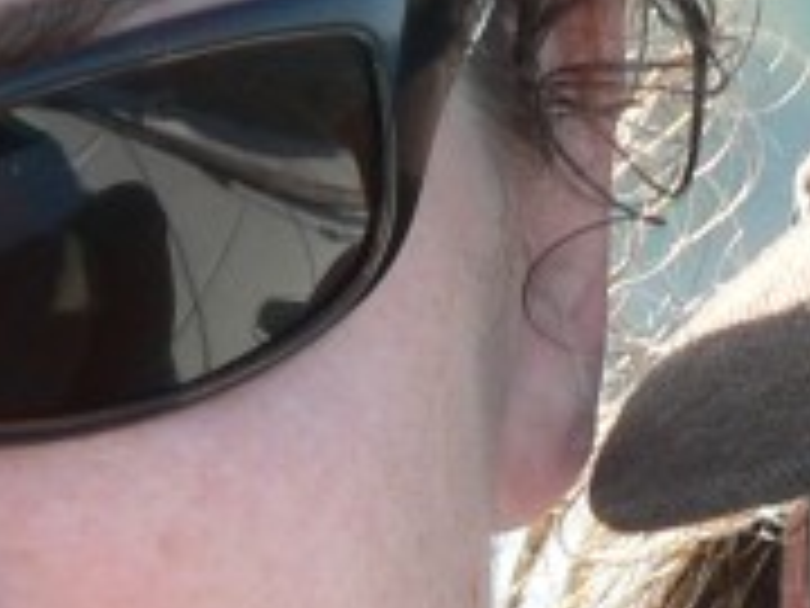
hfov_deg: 1.9
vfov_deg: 1.4
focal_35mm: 1057
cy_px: 788
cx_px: 747
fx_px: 24733
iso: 80
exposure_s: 1/160
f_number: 4
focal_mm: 31
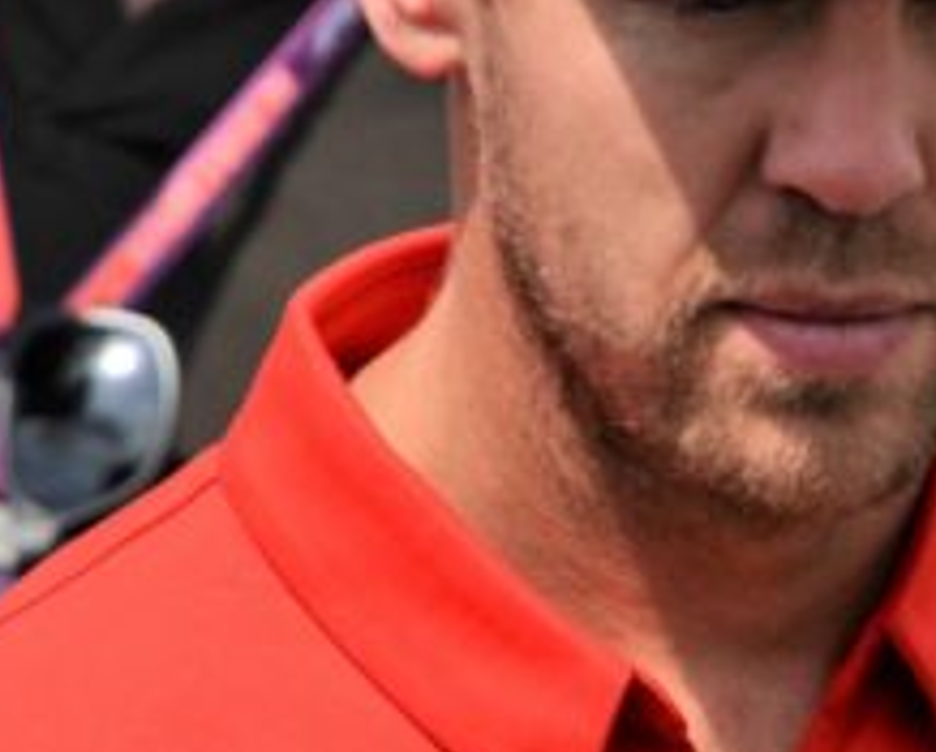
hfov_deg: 1.8
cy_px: 260
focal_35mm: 1075
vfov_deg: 1.4
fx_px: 29820
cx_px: 760
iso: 200
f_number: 6.7
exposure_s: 1/750
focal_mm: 240
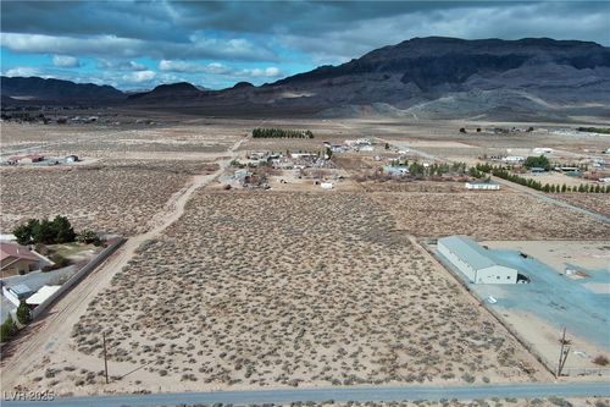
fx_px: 491
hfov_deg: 63.7
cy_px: 204
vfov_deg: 44.9
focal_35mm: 29
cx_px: 305
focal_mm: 10.57
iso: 100
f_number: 2.8
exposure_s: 1/2833
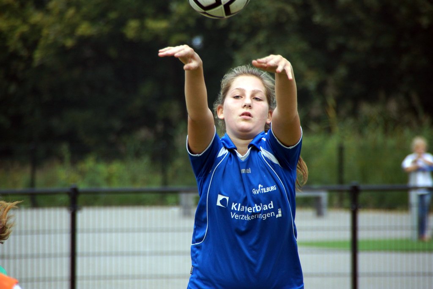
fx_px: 4511
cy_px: 144
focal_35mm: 375
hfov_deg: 5.5
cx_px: 216
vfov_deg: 3.7
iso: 400
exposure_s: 1/1000
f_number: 6.3
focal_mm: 250
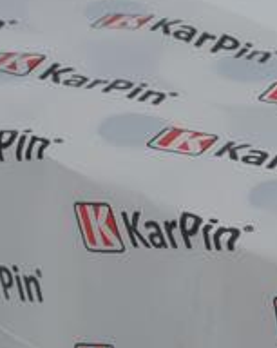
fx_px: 1962
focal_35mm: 191
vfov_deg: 10.1
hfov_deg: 8.1
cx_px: 152
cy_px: 301
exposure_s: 1/100
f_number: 6.3
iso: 100
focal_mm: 26
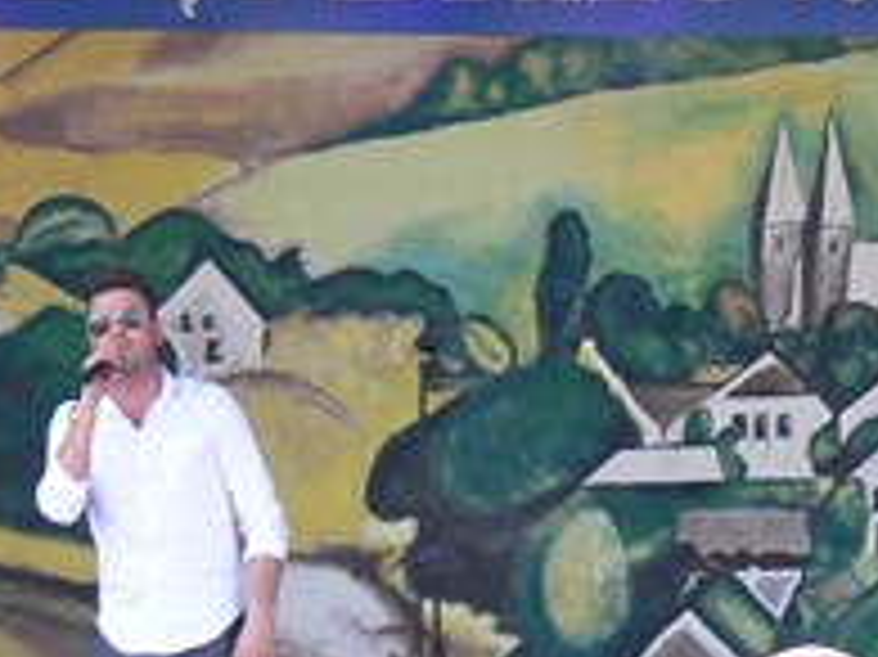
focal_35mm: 513
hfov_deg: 3.9
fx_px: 13004
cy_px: 22
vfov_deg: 2.9
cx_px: 347
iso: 80
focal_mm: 33
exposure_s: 1/60
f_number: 4
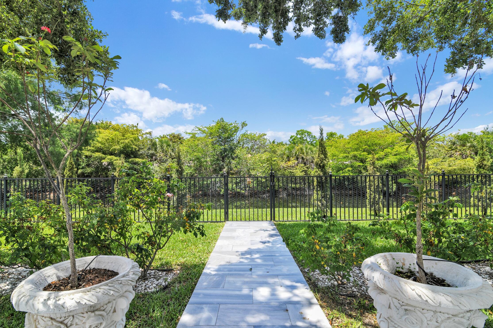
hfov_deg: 96.7
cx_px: 246
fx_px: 219
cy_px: 164
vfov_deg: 73.7
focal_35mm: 16
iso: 200
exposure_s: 1/500
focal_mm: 16
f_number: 8
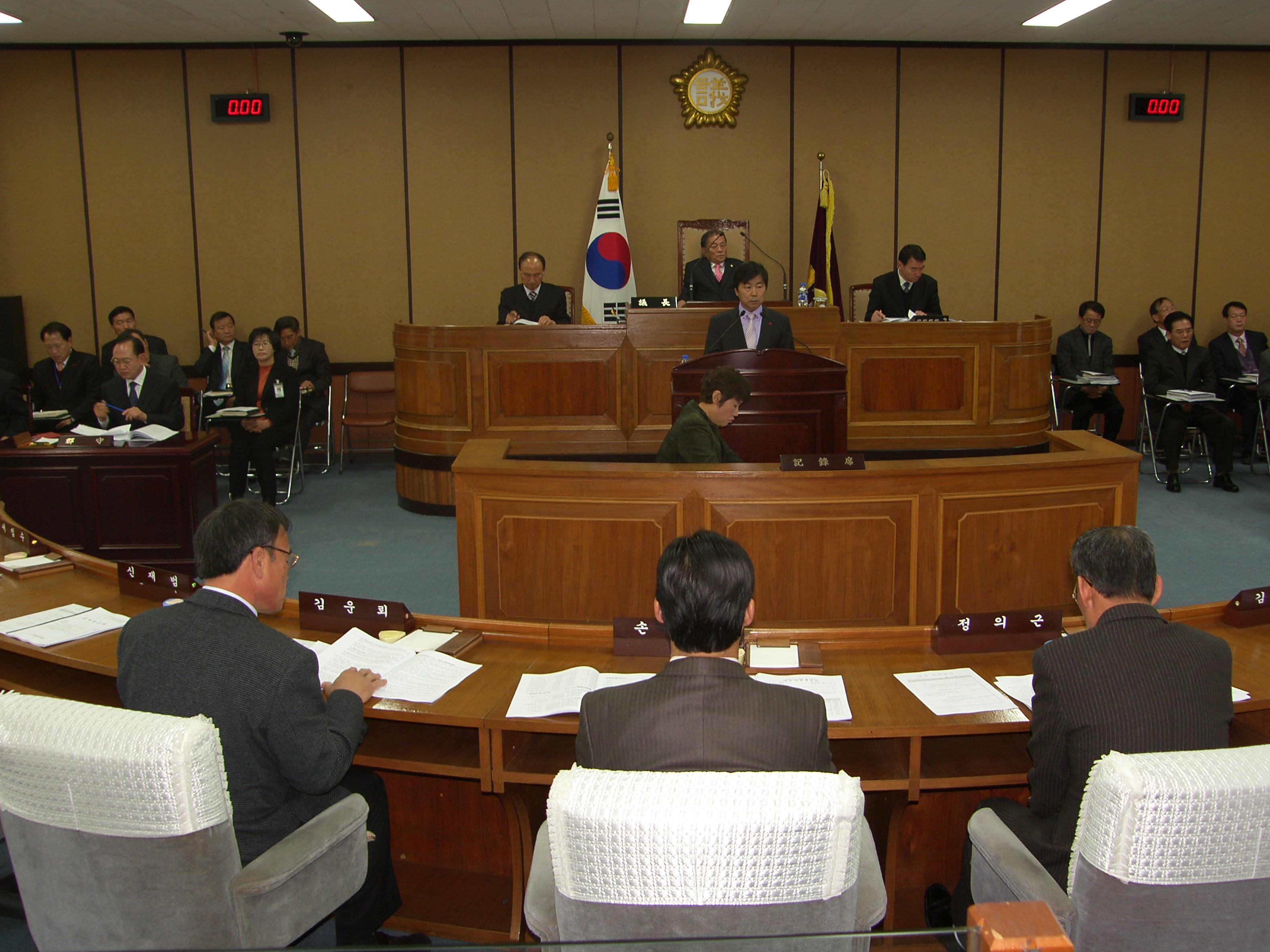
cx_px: 650
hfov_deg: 51.3
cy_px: 468
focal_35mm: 36
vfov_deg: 39.7
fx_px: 1321
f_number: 2.2
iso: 64
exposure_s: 1/30
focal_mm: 9
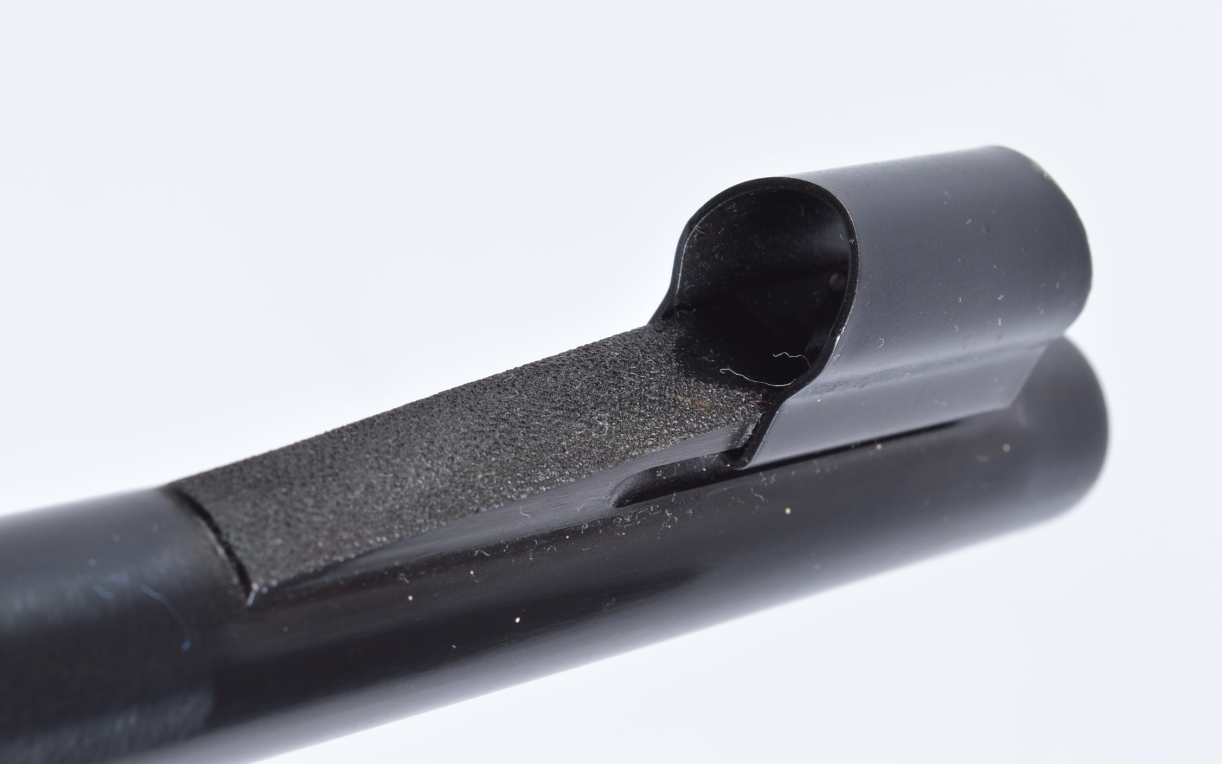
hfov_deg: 19.6
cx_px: 512
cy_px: 513
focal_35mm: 106
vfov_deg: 12.3
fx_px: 3530
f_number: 13
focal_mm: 52
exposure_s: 1/125
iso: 100
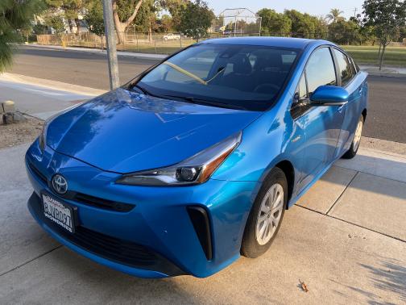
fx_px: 305
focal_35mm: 26
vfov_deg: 53.1
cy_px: 152
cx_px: 203
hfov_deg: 67.3
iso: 32
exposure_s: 1/317
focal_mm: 4.25
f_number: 1.8
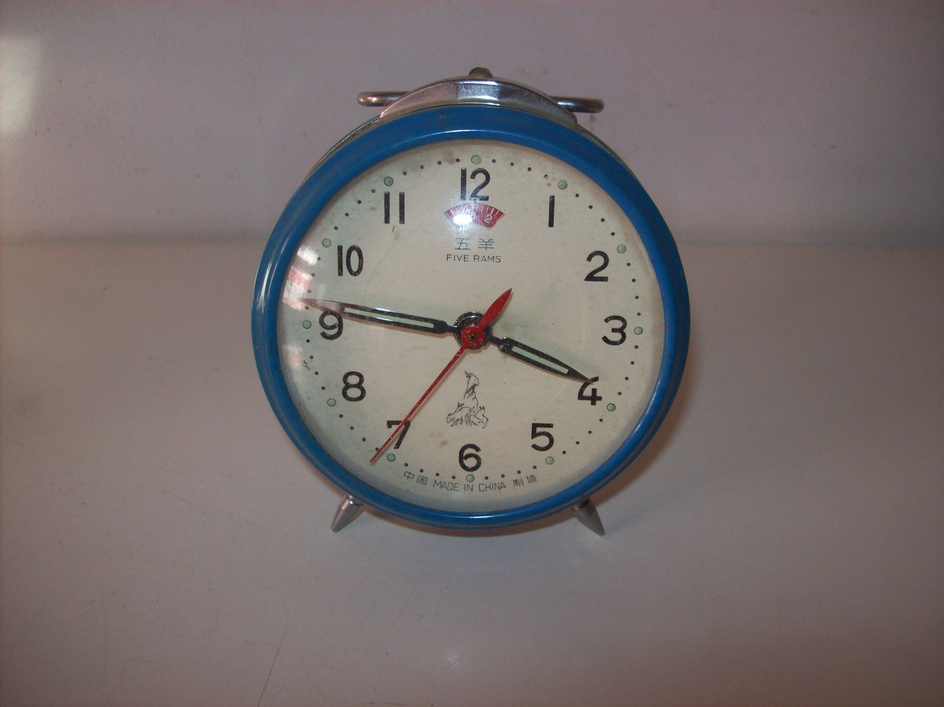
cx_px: 472
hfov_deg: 51.4
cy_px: 354
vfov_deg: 39.6
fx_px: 981
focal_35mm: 36
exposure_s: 1/64
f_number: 2.7
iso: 80
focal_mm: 6
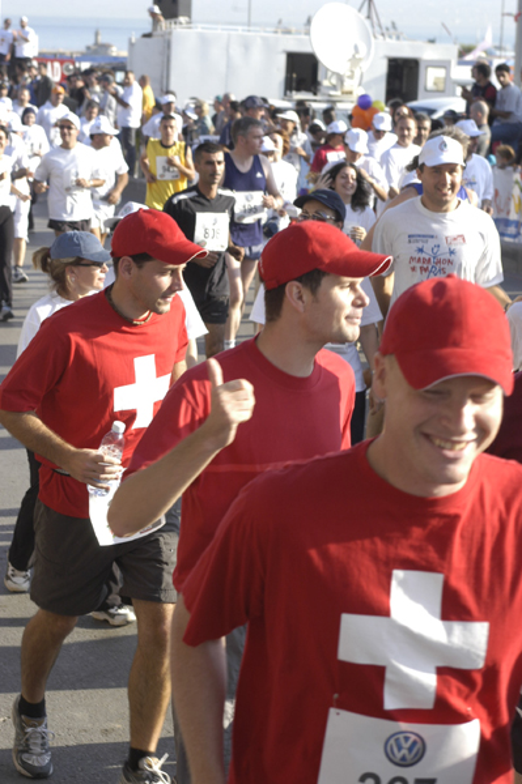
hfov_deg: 13.0
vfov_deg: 19.5
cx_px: 261
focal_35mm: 105
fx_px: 2288
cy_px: 392
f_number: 7.1
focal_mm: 70
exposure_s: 1/200
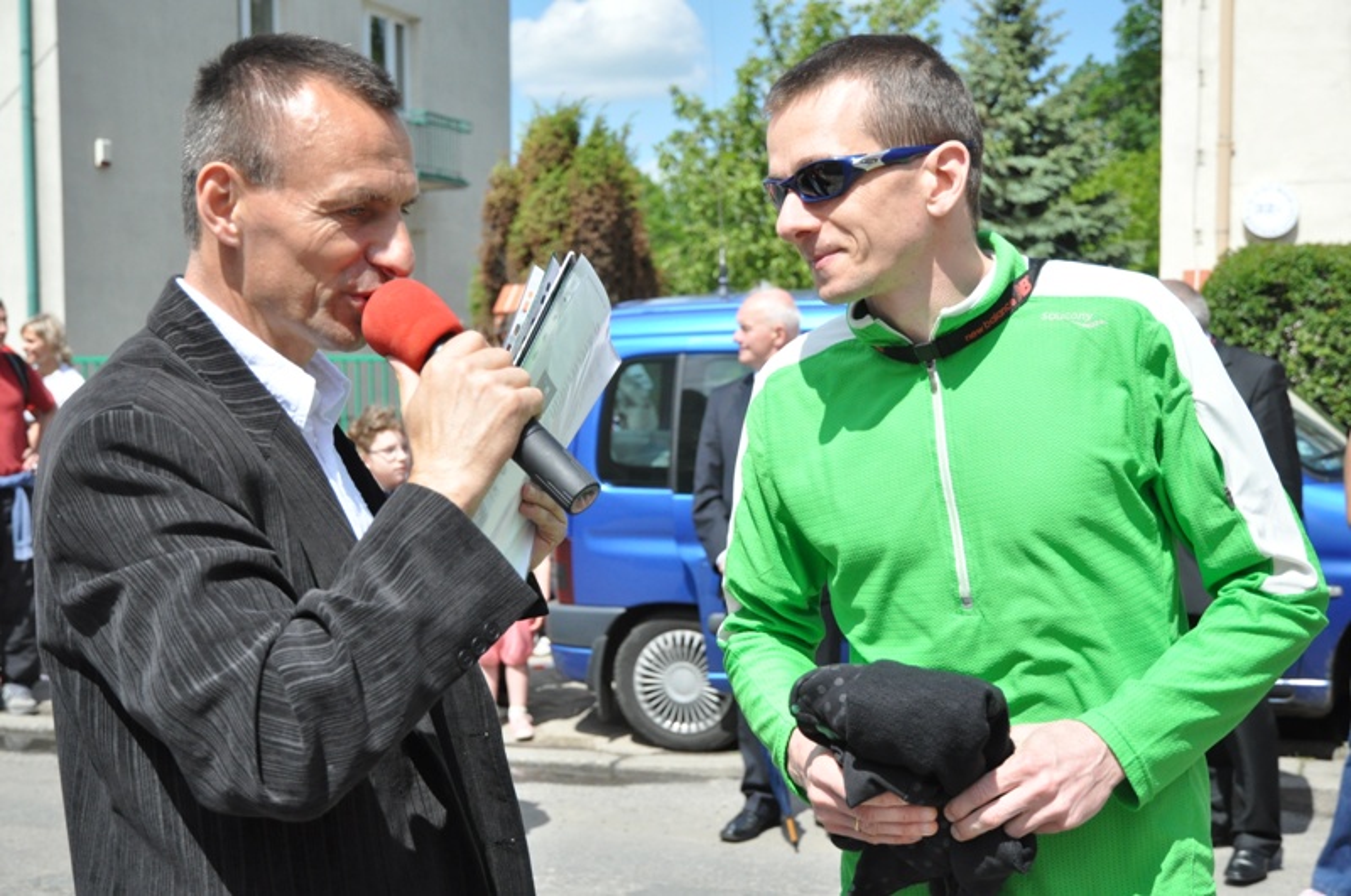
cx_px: 676
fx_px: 1911
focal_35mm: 51
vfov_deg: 26.4
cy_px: 448
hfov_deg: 38.9
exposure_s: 1/4000
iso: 1000
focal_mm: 34
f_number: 4.5
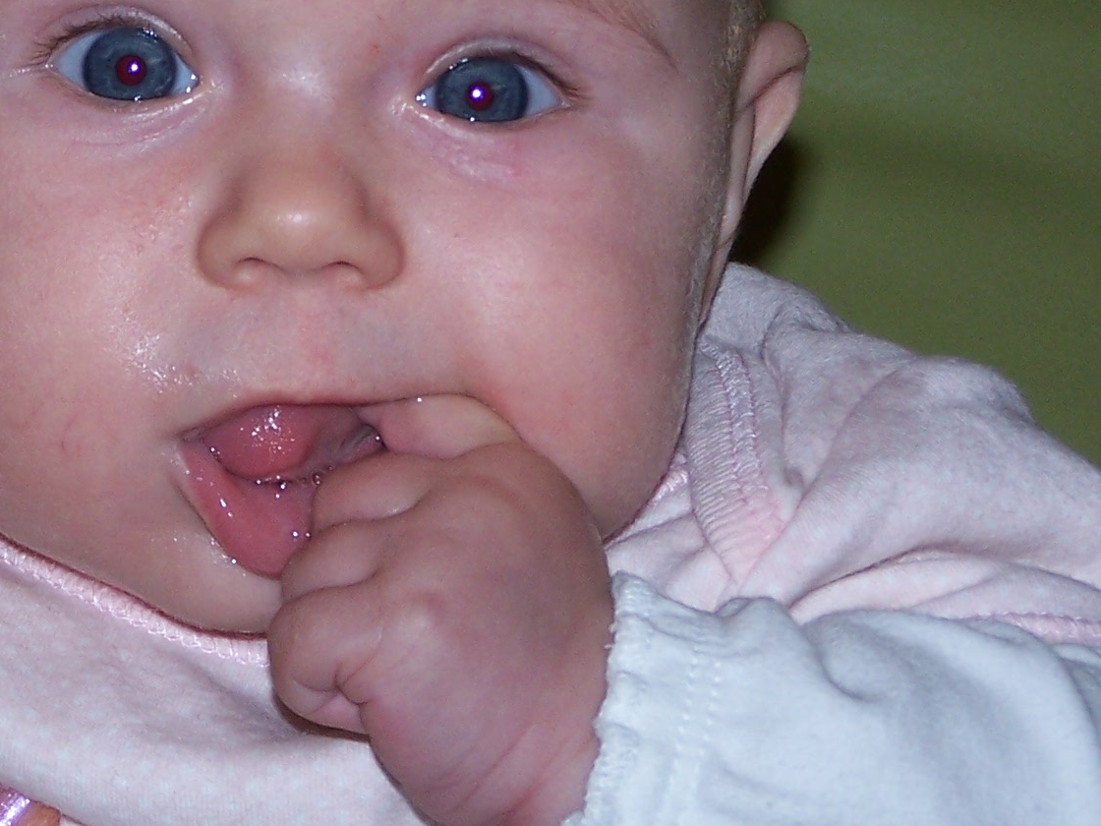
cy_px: 144
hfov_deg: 7.4
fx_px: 8556
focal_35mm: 269
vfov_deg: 5.5
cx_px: 313
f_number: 3.2
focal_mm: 19.4
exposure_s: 1/90
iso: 80
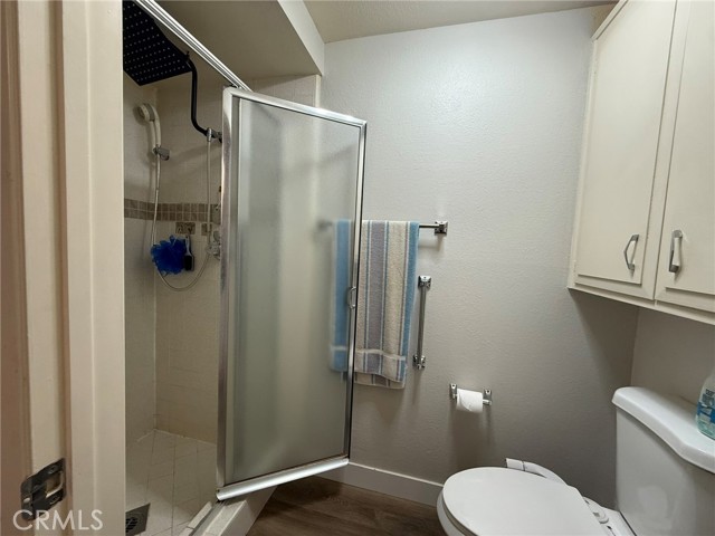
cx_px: 358
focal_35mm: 14
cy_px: 268
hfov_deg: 102.1
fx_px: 289
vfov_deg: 85.7
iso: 200
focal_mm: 2.22
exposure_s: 1/120
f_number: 2.2
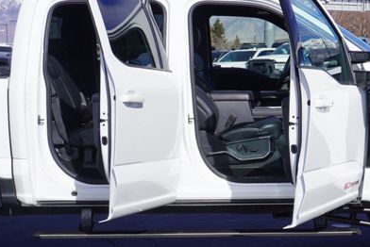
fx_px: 883
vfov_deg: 15.9
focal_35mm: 86
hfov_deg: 23.4
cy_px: 141
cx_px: 289
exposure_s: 1/250
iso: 100
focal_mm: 35
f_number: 9
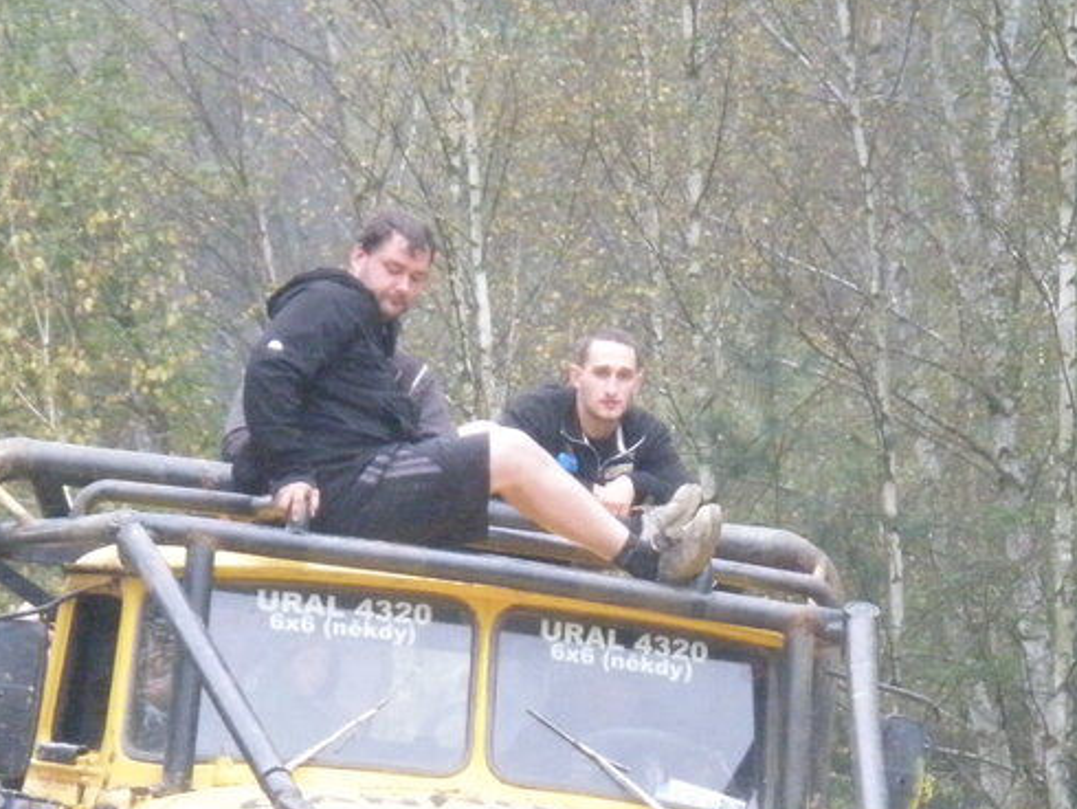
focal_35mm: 279
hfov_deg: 7.1
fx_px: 8685
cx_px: 466
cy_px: 928
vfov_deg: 5.3
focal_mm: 20.1
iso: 640
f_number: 5
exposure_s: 1/125
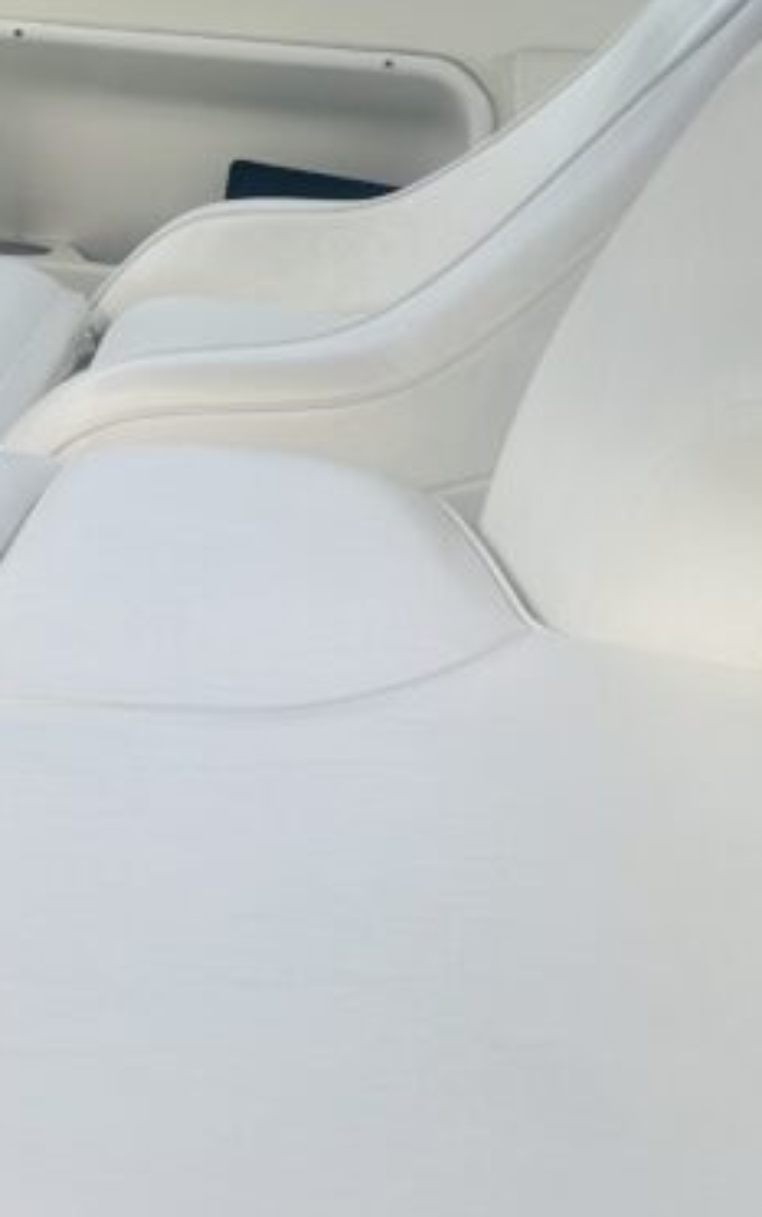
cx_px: -347
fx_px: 2322
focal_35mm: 70
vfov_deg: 28.4
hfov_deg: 17.0
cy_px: 154
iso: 80
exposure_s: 1/663
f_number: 1.78
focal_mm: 6.86
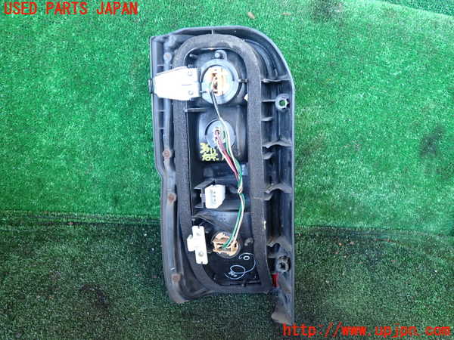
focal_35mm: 30
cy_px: 170
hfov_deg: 60.0
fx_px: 393
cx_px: 227
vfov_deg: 46.8
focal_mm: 5.4
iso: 320
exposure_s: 1/30
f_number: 2.3
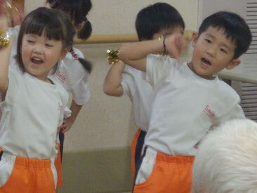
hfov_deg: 7.2
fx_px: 2048
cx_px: 14
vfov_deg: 5.4
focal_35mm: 276
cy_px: 4
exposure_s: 1/6
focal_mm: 18.1
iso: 200
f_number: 4.8
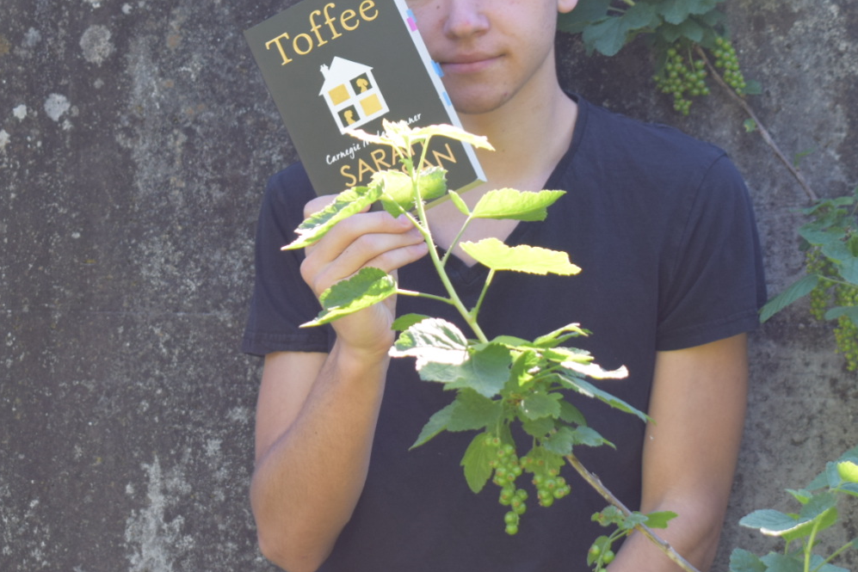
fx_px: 2789
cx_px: 350
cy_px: 172
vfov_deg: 11.7
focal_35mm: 117
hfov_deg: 17.5
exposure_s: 1/160
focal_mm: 48
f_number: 6.3
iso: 400
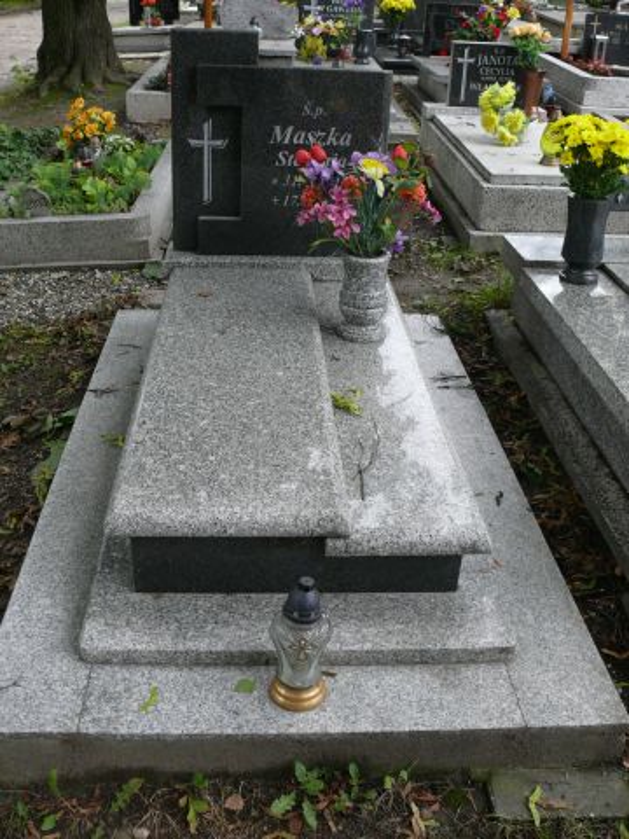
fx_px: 848
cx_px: 314
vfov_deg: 52.6
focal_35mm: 35
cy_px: 420
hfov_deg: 40.7
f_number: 2.8
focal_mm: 7.4
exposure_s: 1/100
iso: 100
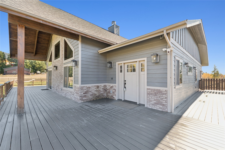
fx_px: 94
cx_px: 112
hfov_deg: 100.4
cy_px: 75
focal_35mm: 15
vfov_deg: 77.3
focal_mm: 10
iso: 100
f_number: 6.3
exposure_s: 1/50
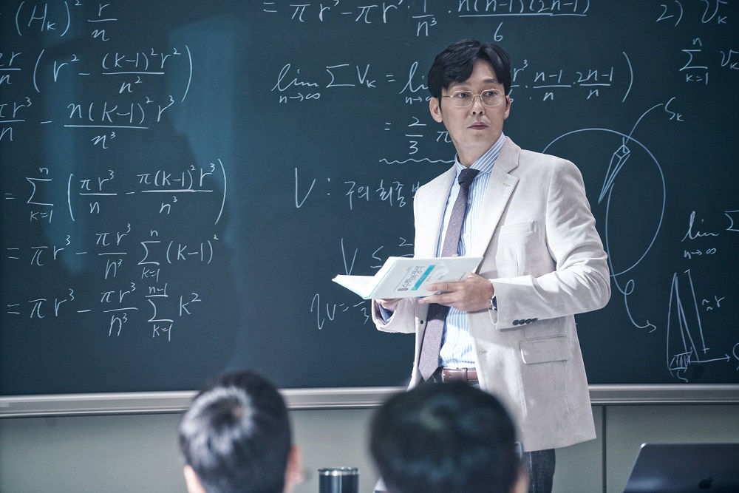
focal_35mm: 162
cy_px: 246
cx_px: 370
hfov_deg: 12.7
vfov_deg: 8.5
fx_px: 3326
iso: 640
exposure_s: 1/125
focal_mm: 162
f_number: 4.5
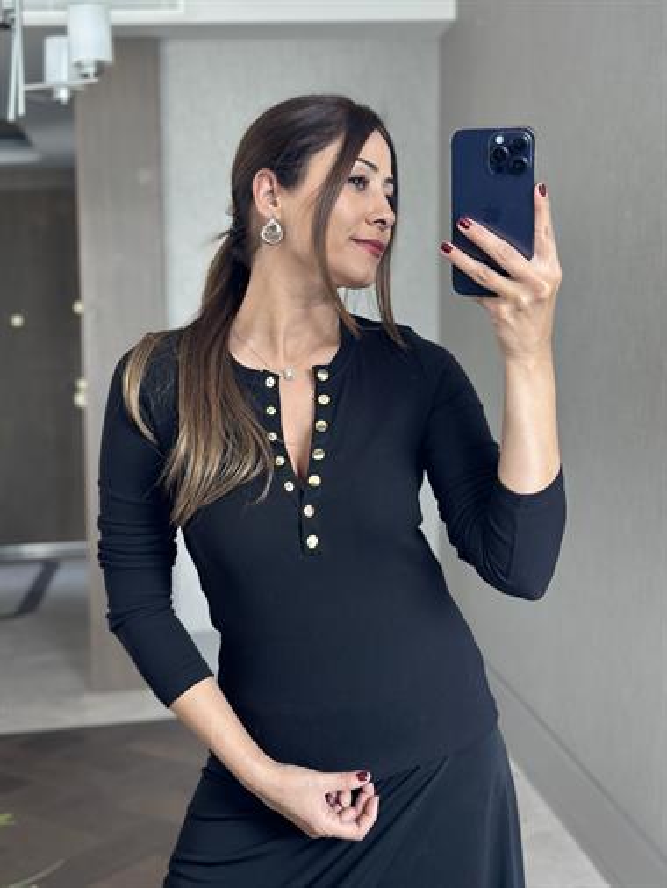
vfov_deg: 39.6
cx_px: 334
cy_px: 444
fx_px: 1232
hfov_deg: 30.3
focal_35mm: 48
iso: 125
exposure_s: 1/105
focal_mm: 6.86
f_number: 1.78
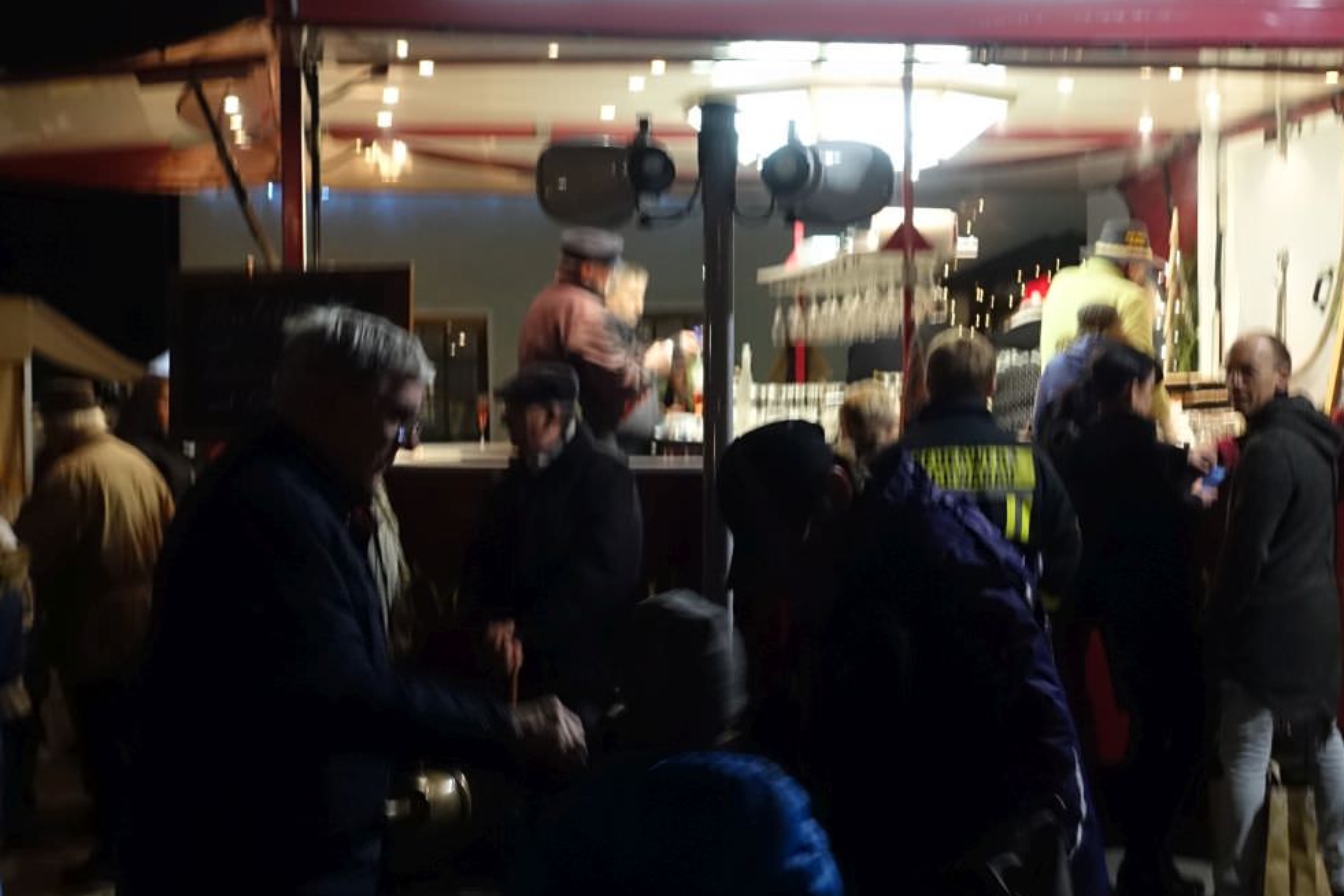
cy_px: 551
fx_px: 2800
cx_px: 723
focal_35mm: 75
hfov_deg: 27.0
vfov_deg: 18.2
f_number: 2.8
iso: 800
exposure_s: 1/15
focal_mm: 16.84
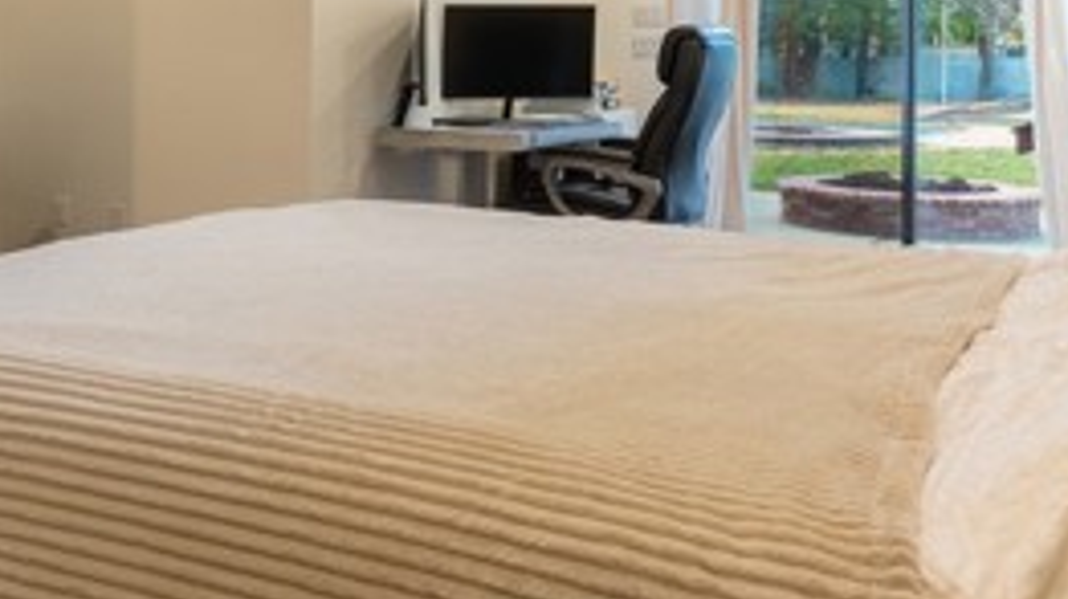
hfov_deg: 41.9
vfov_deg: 25.4
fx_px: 1302
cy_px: 102
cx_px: 159
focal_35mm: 46
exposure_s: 1/125
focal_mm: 18
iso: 400
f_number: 8
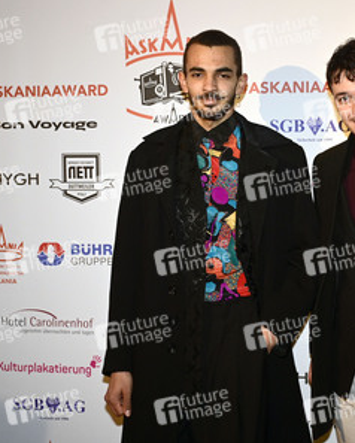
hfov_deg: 31.0
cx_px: 302
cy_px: 221
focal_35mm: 47
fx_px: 617
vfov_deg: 39.5
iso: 2500
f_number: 6.3
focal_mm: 33
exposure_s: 1/200
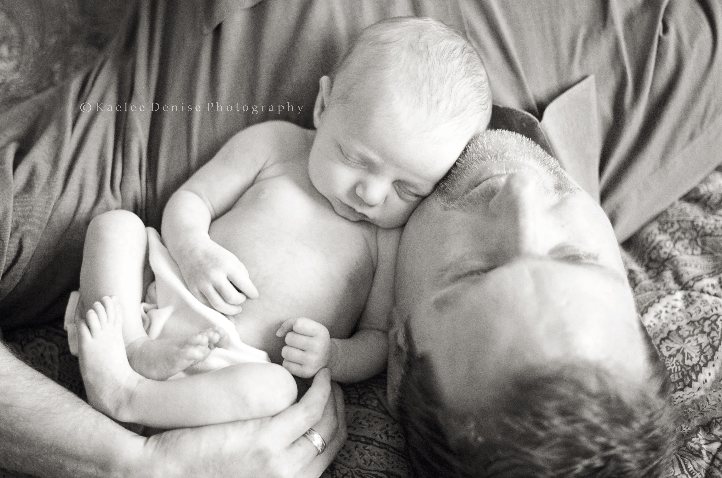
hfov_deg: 27.0
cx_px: 361
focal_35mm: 75
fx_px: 1501
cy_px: 239
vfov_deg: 18.1
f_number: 1.6
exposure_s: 1/250
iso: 1000
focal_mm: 50
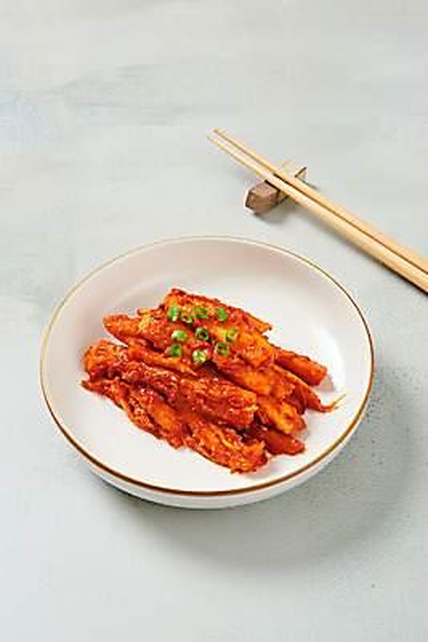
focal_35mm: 70
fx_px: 1247
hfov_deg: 19.5
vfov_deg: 28.8
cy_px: 321
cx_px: 214
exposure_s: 1/125
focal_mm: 70
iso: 100
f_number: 16
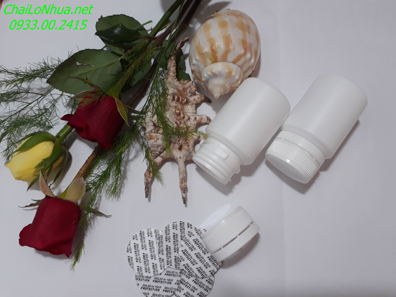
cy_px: 148
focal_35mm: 27
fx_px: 309
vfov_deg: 51.4
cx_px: 198
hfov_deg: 65.3
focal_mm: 3.6
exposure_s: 1/25
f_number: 1.9
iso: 160
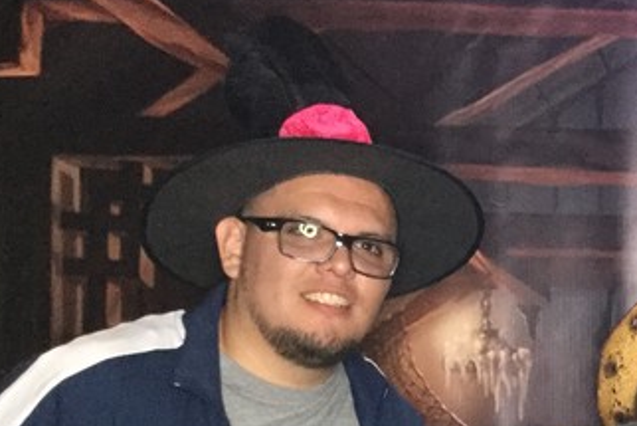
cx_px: 813
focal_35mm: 90
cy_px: 482
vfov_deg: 14.8
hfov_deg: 20.7
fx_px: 1593
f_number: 2.4
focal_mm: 3.3
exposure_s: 1/30
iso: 160
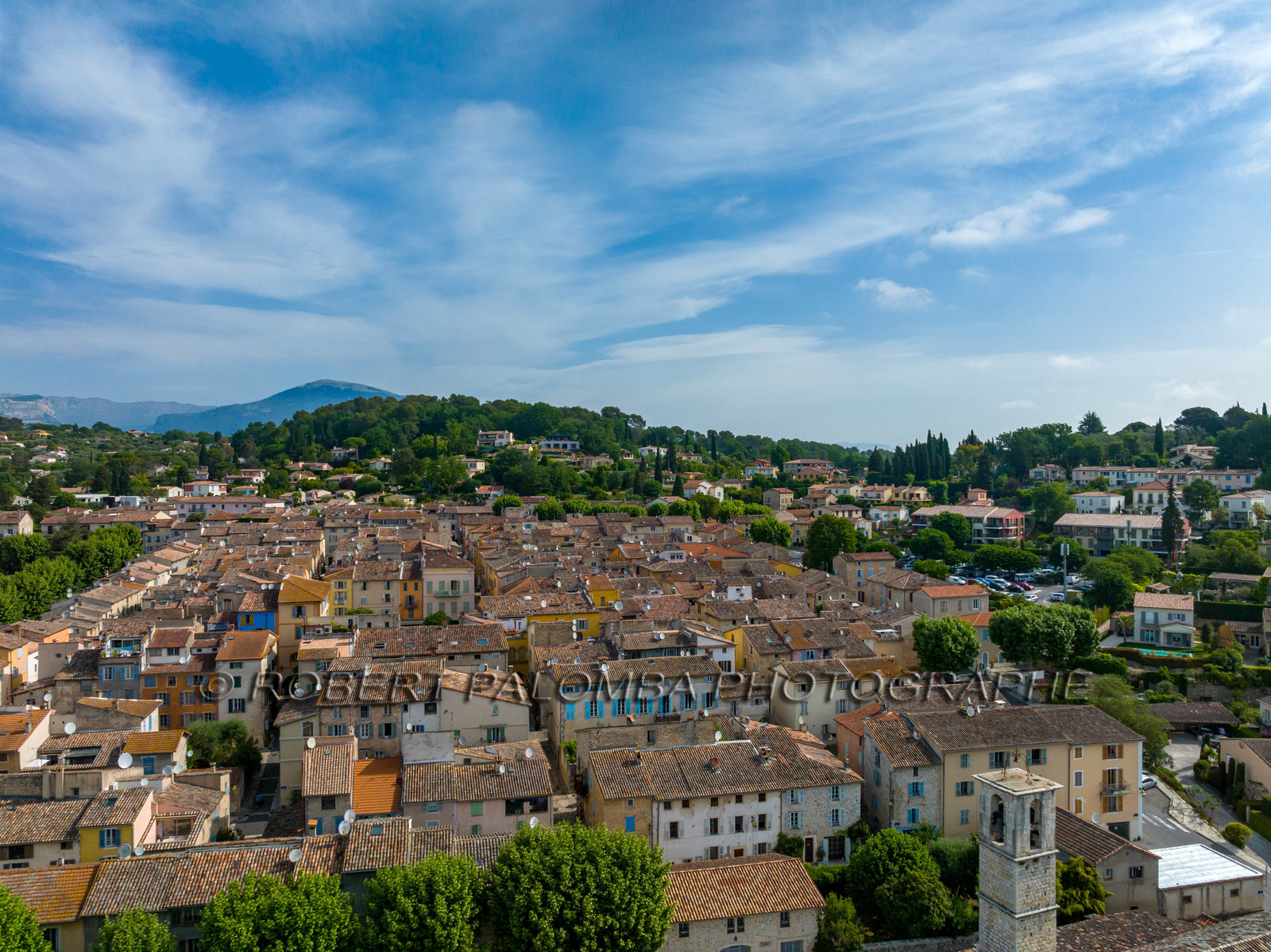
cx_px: 636
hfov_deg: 71.6
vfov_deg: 56.8
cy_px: 476
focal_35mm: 24
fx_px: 881
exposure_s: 1/640
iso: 200
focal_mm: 12.3
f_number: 8
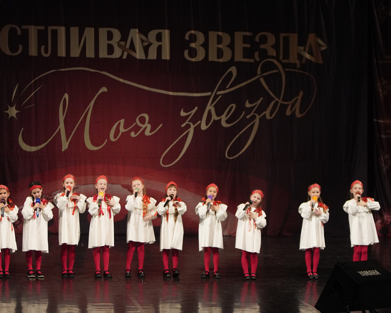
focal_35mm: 127
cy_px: 156
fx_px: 1470
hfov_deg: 15.2
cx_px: 191
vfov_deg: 12.1
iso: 3200
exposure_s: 1/500
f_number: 3.5
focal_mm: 75
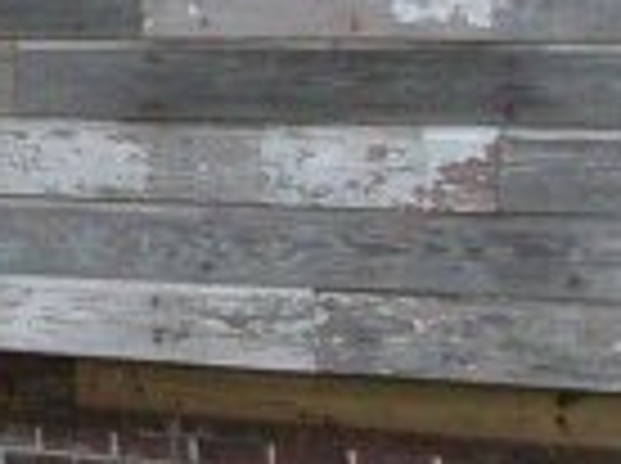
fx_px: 4101
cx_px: -630
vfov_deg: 6.4
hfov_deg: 8.2
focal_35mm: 229
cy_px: -106
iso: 400
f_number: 4.5
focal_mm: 8.9
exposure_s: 1/1208
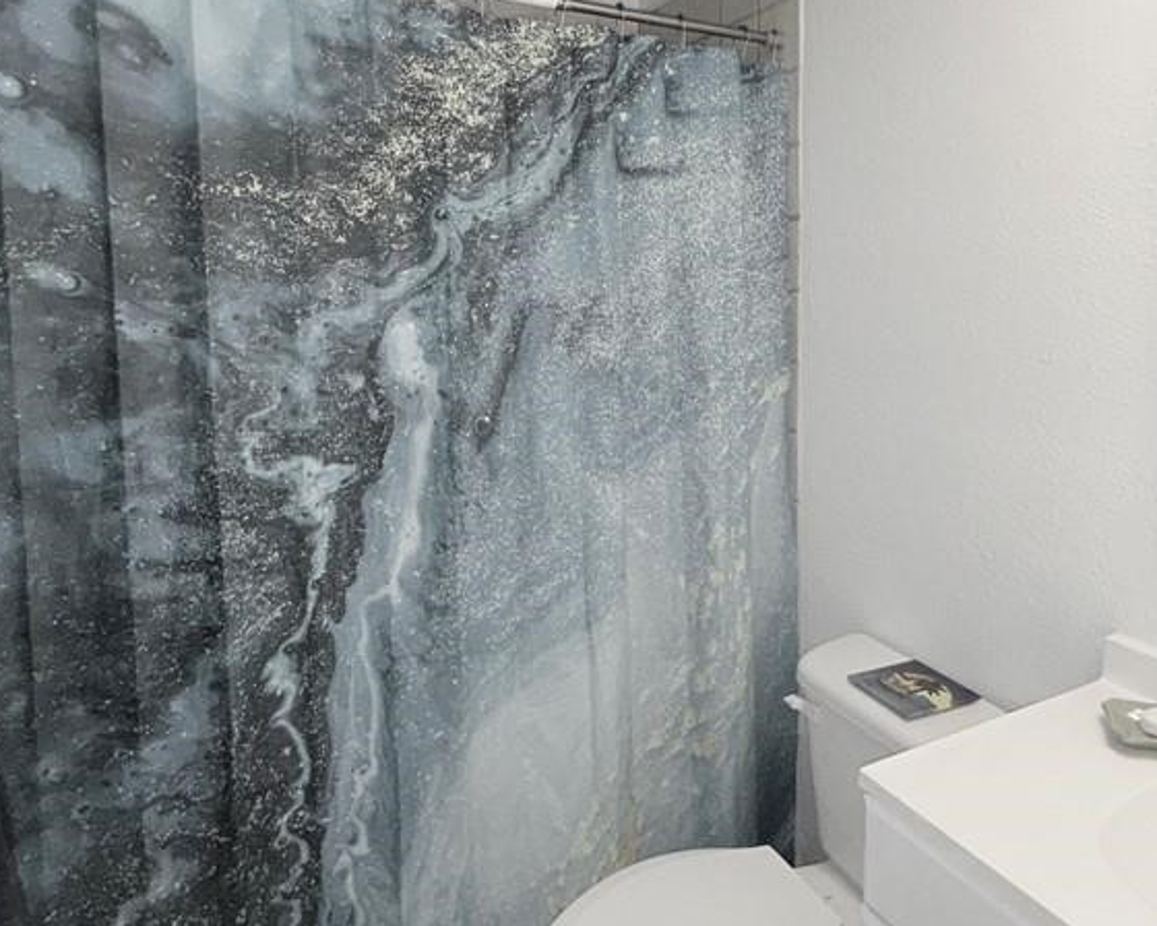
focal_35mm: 25
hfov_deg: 67.6
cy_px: 337
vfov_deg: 56.0
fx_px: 856
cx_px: 682
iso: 100
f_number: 2.2
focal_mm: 2.22
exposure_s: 1/120
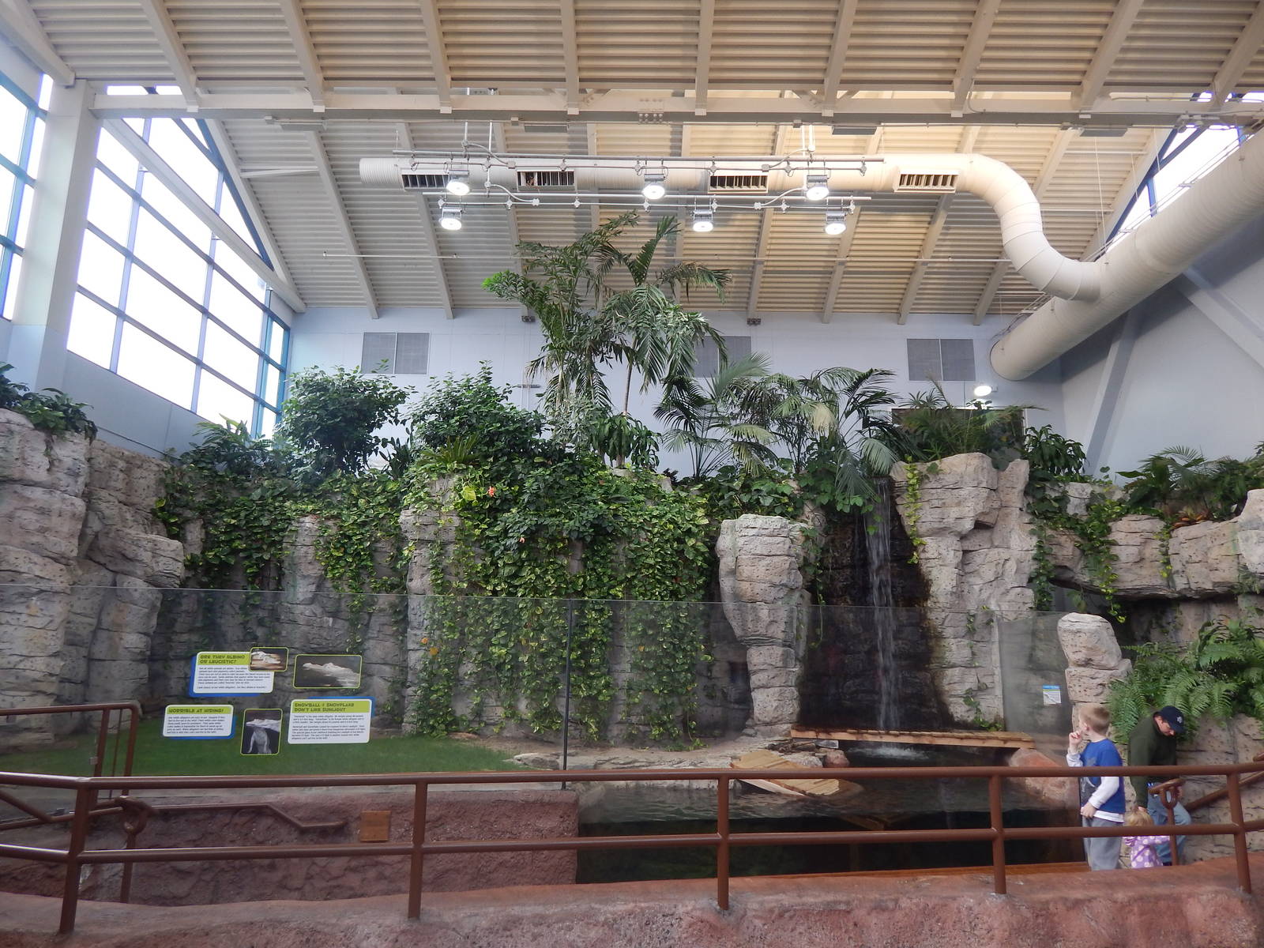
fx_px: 840
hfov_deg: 73.9
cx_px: 632
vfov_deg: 58.9
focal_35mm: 23
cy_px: 474
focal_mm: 4
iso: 125
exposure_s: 1/50
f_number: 3
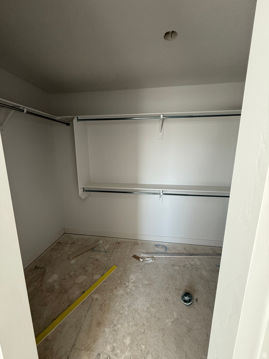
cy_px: 180
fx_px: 145
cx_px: 134
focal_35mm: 14
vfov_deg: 102.1
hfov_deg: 85.7
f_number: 2.2
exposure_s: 1/99
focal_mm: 2.22
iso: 100
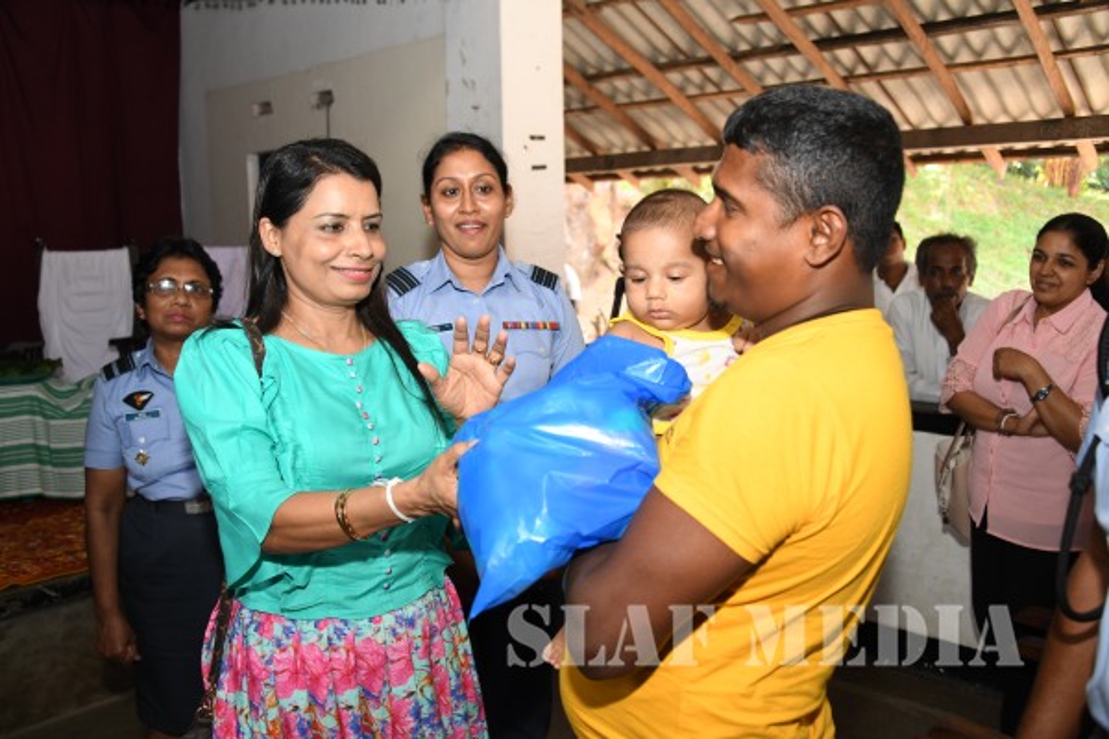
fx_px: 986
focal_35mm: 32
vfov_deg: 41.1
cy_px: 370
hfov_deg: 58.7
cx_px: 554
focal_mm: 32
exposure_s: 1/160
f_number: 5
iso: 1250
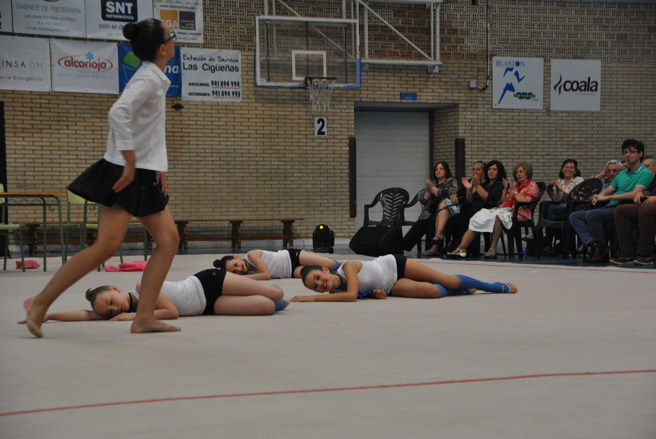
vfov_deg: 14.7
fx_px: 1697
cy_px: 220
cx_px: 328
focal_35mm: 93
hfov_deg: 21.9
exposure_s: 1/200
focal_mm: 62
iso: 800
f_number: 5
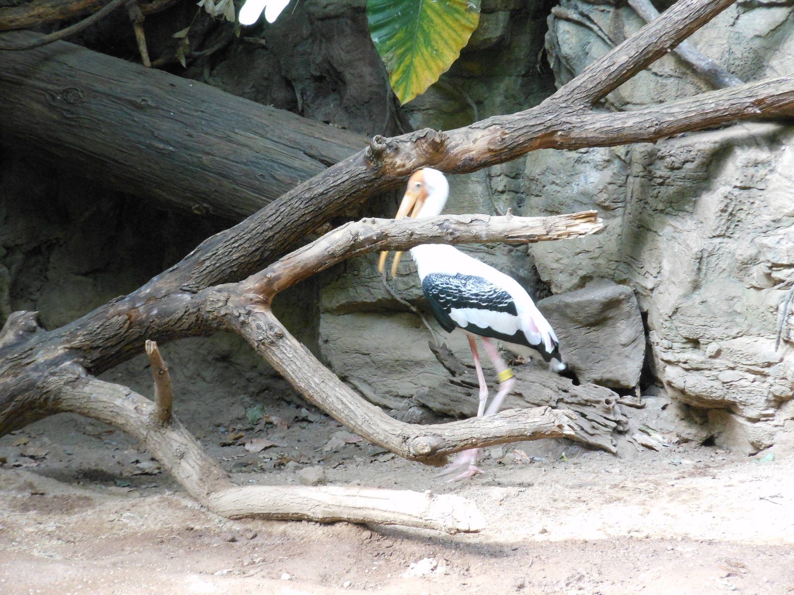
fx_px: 2752
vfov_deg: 12.3
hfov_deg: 16.4
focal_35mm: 120
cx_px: 397
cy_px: 298
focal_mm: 21.5
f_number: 5.4
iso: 400
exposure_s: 1/20
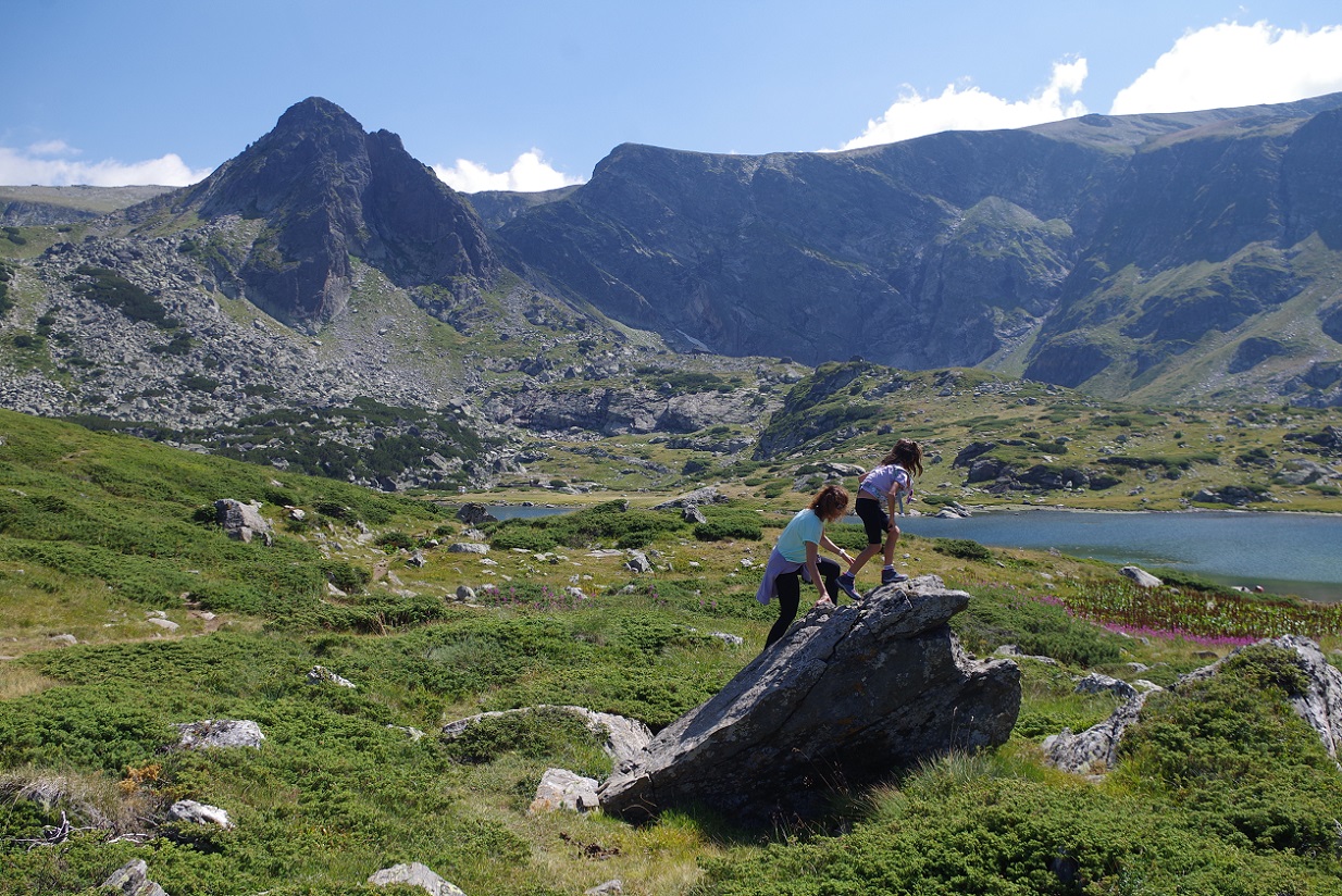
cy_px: 448
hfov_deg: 58.9
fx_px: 1189
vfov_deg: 41.3
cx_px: 671
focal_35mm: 32
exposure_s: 1/250
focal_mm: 21.25
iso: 100
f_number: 6.3
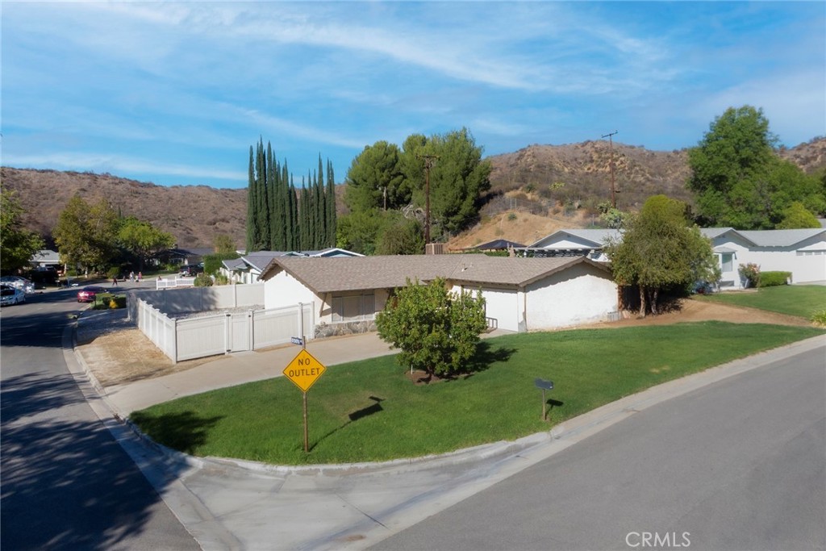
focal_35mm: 18
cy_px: 276
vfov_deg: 67.4
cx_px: 413
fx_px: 413
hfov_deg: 90.0
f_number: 4
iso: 800
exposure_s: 1/2500
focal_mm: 12
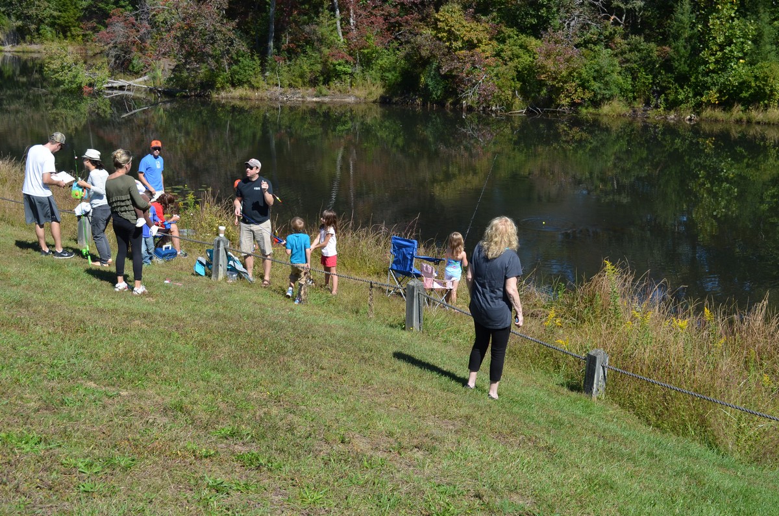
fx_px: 972
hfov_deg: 43.7
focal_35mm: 45
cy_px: 258
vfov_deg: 29.7
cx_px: 390
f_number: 8
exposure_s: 1/250
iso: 110
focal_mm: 30
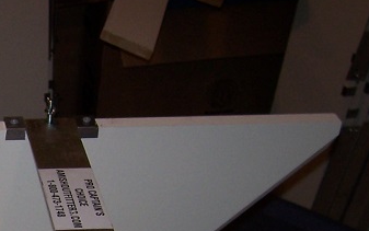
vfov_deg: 11.9
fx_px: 1077
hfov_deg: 17.9
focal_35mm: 107
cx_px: -137
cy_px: 296
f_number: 2.7
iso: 80
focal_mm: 5.6
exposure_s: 1/60
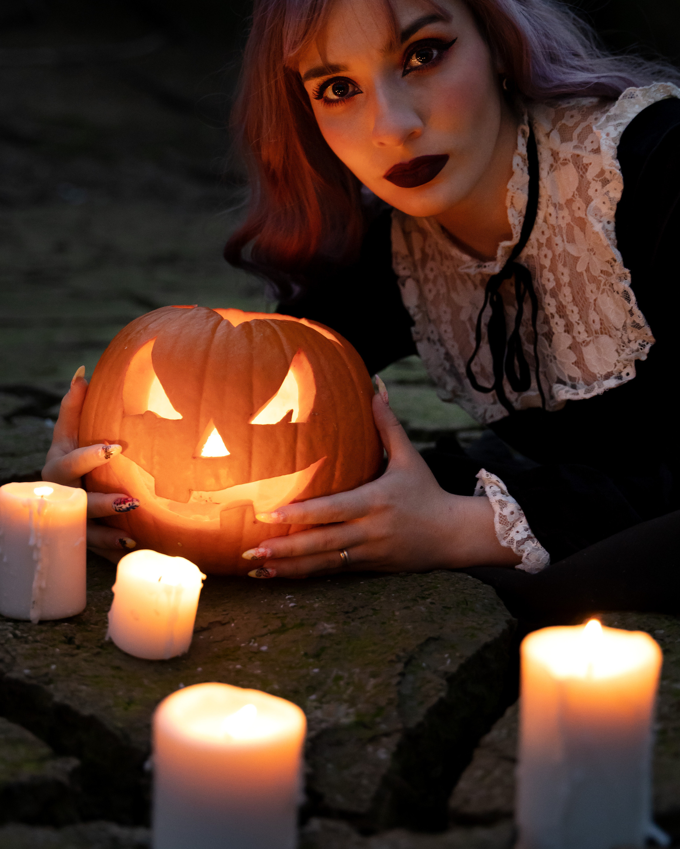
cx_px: 324
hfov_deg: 27.4
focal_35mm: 56
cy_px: 372
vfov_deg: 33.8
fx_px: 1397
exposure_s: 1/320
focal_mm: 41.4
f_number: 2.8
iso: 4000
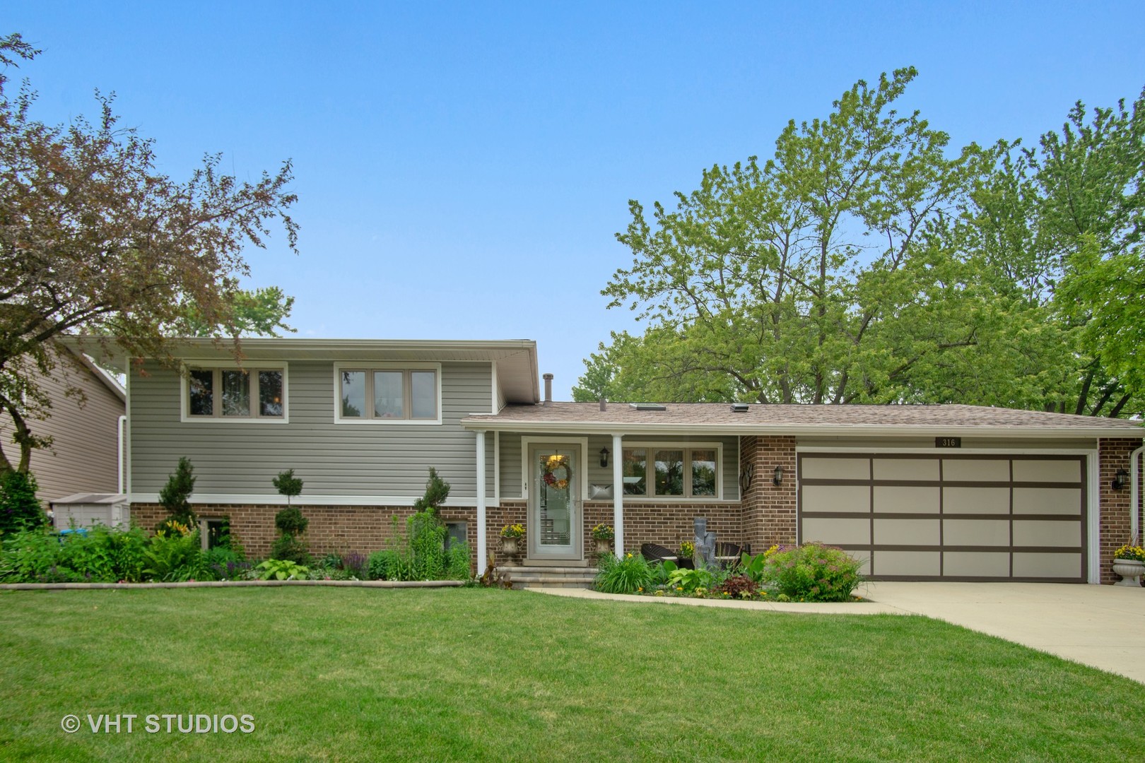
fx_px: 572
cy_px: 382
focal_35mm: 18
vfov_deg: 67.4
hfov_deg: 90.0
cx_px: 572
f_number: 8
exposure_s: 1/160
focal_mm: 18
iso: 200
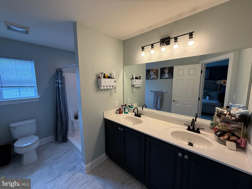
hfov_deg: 102.1
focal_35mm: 14
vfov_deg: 85.7
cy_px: 94
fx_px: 102
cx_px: 126
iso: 80
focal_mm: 2.22
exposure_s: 1/120
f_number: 2.2
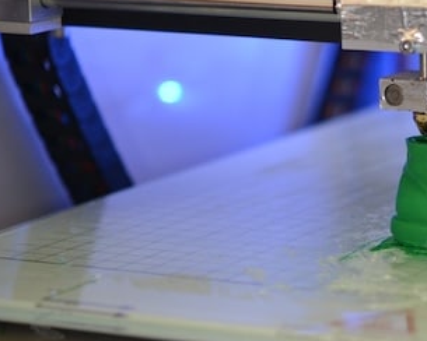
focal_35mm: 208
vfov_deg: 7.4
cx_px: 463
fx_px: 2629
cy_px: 143
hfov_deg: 9.2
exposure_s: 1/125
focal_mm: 60
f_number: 2.8
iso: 560
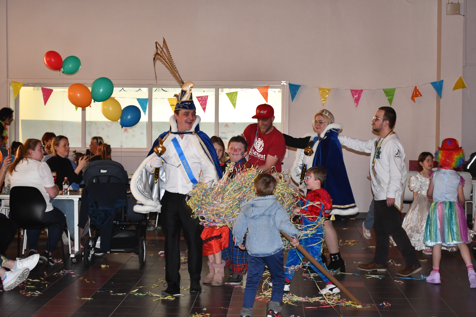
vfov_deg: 16.7
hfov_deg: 24.8
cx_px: 238
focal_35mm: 82
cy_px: 158
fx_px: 1084
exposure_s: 1/60
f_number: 5.6
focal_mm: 55
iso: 1600
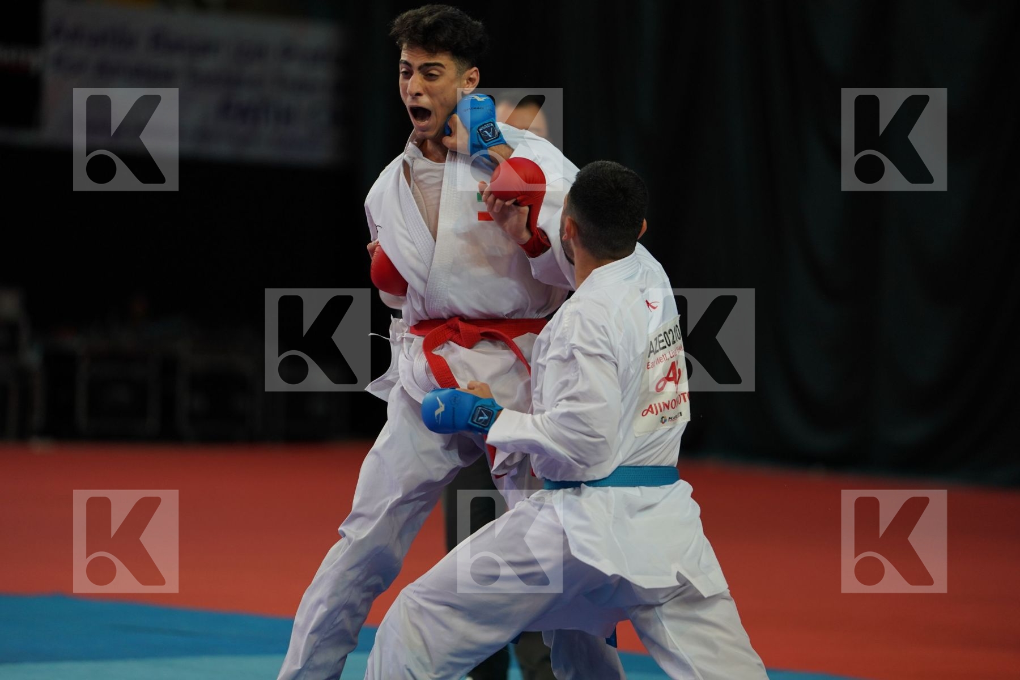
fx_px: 5666
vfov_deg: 6.9
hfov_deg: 10.3
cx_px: 510
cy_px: 340
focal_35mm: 200
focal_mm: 200
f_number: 2.8
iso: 800
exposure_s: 1/1000
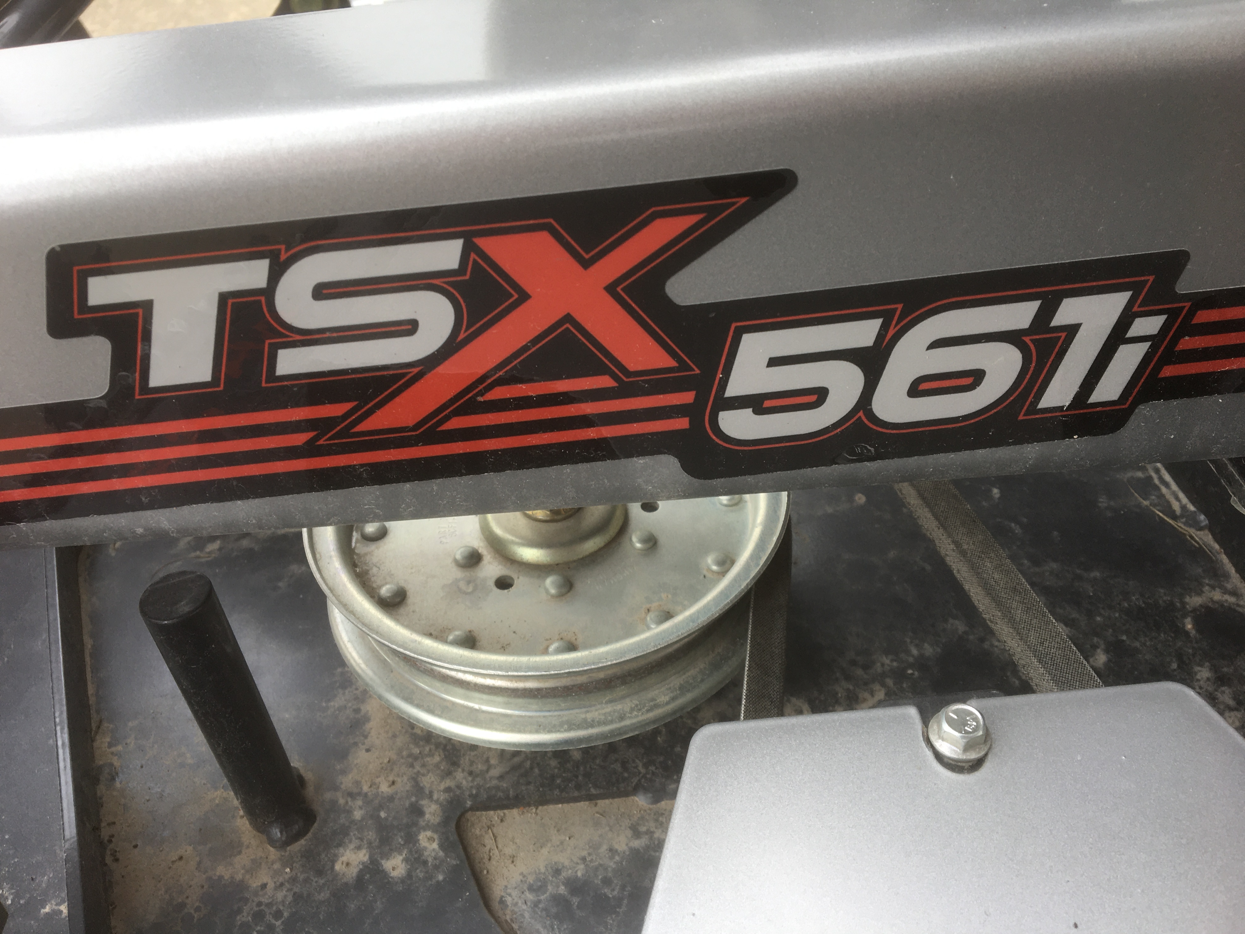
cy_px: 467
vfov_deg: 48.2
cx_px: 622
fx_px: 1043
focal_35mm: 29
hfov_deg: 61.7
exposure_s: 1/151
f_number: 2.2
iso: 25
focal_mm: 4.15
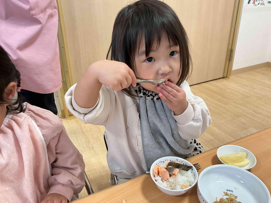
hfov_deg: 61.7
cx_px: 136
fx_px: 227
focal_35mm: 29
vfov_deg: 48.2
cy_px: 102
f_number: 1.8
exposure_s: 1/60
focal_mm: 3
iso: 50
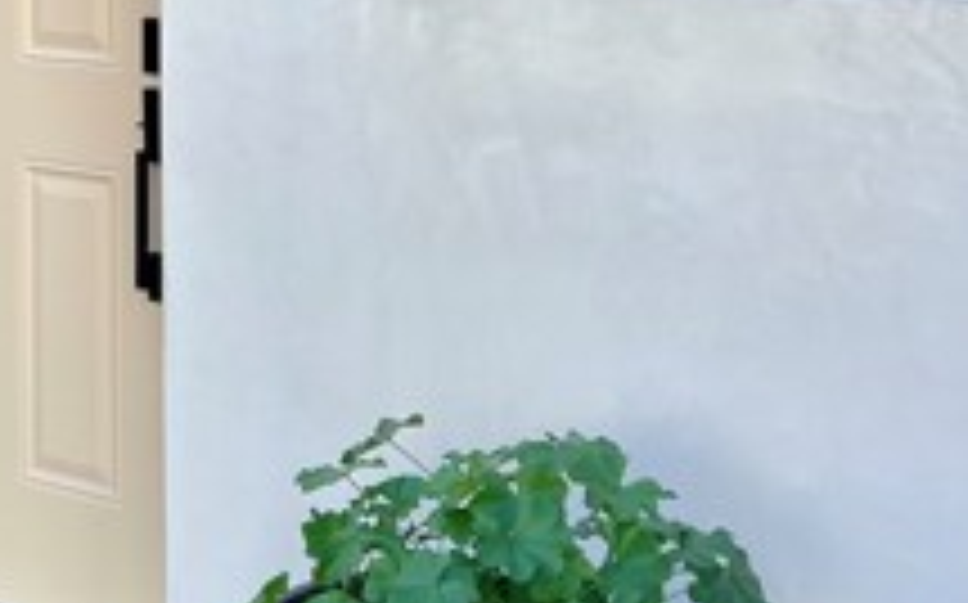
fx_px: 2162
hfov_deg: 24.6
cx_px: 122
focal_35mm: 82
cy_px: -189
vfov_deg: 15.1
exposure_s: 1/1344
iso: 50
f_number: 1.5
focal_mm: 5.7
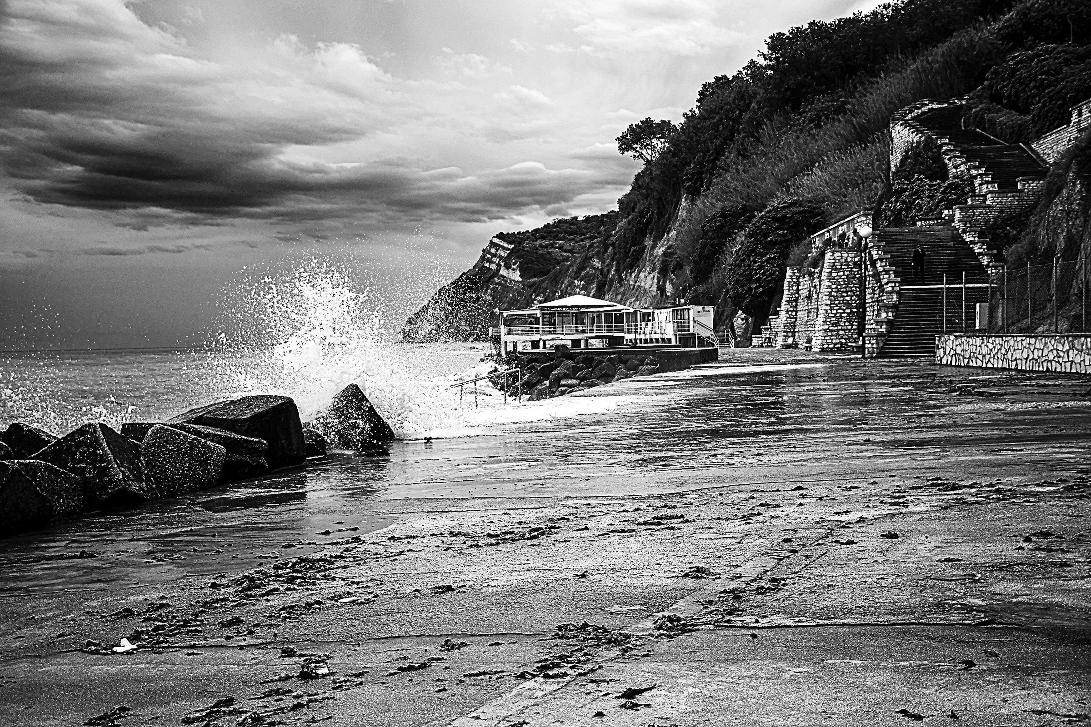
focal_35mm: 48
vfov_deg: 28.1
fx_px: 1455
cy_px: 364
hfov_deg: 41.1
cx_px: 546
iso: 100
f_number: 4.5
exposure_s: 1/800
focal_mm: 32
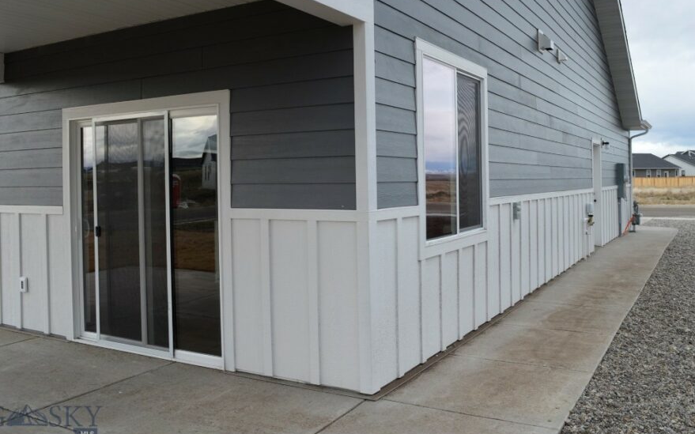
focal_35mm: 32
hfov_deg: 59.7
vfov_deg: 39.3
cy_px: 182
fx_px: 606
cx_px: 353
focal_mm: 18
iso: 200
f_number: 6.3
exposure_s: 1/160
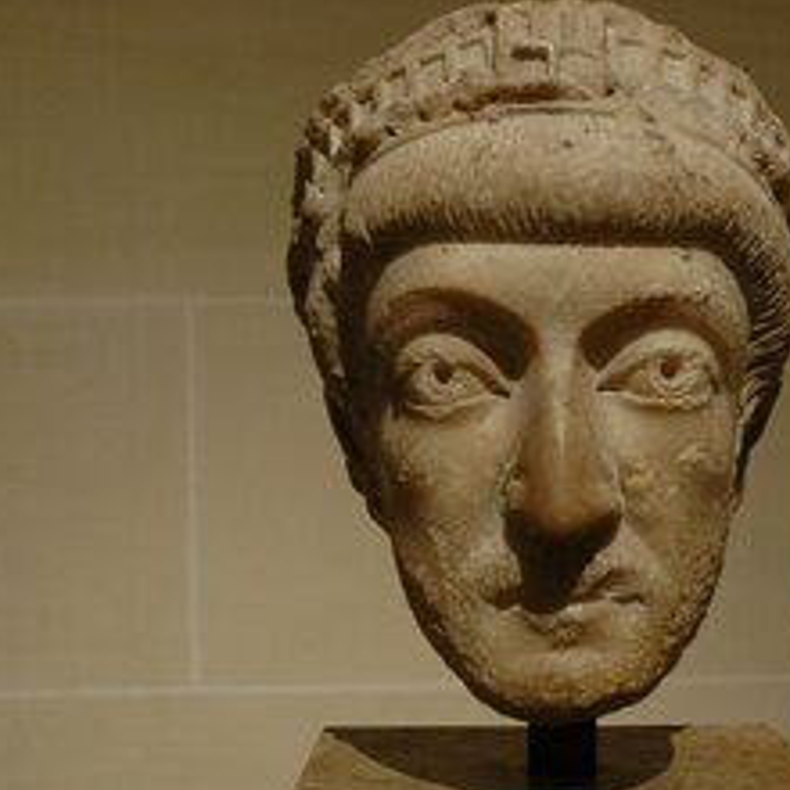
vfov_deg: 25.1
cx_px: 539
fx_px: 1778
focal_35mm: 69
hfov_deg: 24.9
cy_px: 381
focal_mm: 27
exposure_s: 1/15
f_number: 3.8
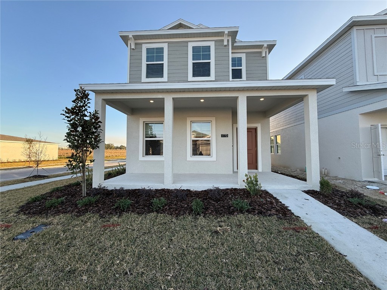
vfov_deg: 85.7
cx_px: 194
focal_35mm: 14
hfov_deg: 102.1
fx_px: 157
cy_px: 145
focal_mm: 2.22
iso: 50
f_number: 2.2
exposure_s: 1/351
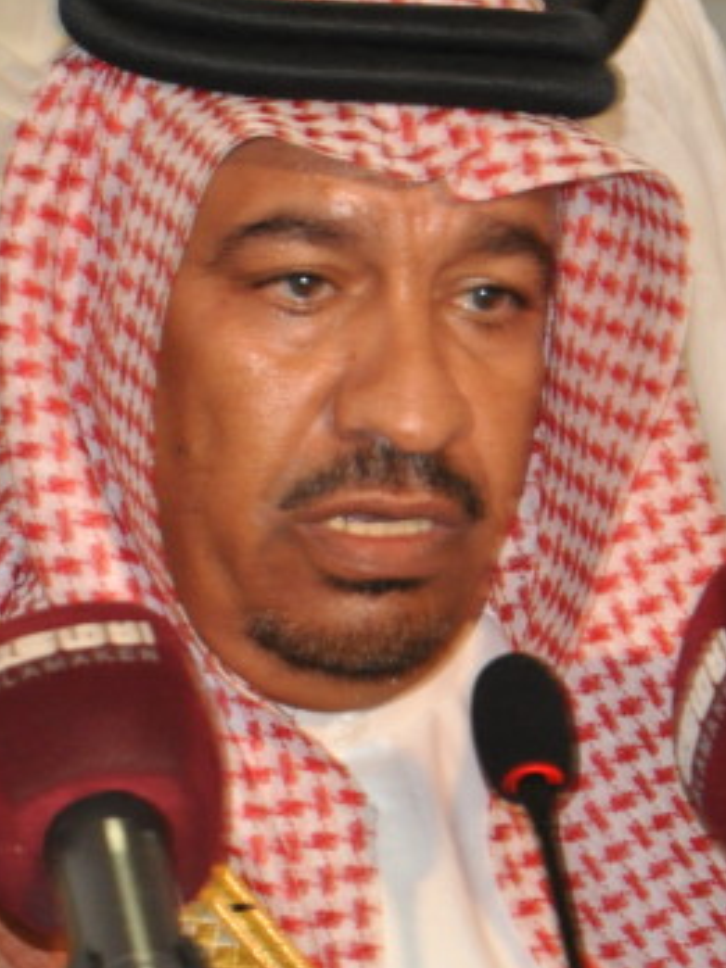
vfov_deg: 5.5
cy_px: 782
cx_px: 356
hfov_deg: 4.1
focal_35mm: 360
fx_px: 10079
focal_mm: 85
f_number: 6.3
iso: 1000
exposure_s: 1/80
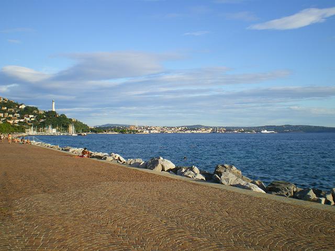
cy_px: 126
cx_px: 168
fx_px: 368
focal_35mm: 38
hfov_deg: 49.0
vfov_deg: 37.7
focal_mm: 6.3
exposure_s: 1/250
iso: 64
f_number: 4.6
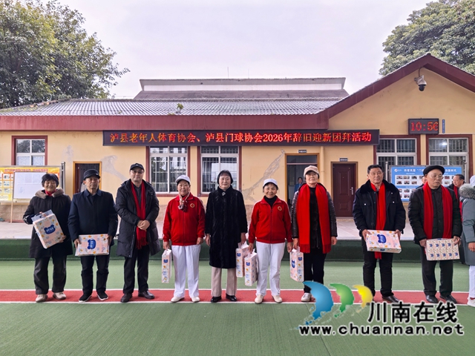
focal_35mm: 27
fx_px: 370
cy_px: 178
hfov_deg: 65.3
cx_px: 238
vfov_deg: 51.4
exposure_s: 1/310
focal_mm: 5.52
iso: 50
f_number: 1.9
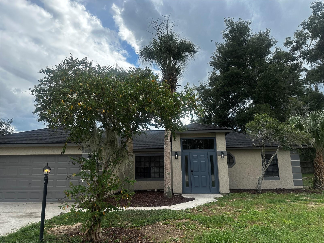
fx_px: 225
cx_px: 162
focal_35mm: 24
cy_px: 122
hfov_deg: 71.6
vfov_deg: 56.8
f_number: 1.78
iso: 80
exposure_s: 1/3058
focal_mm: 6.86
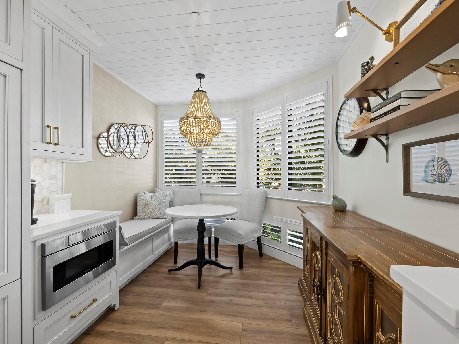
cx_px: 230
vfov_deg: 85.7
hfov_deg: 102.0
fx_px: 186
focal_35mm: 14
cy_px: 172
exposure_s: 1/2
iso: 320
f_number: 13
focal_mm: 7
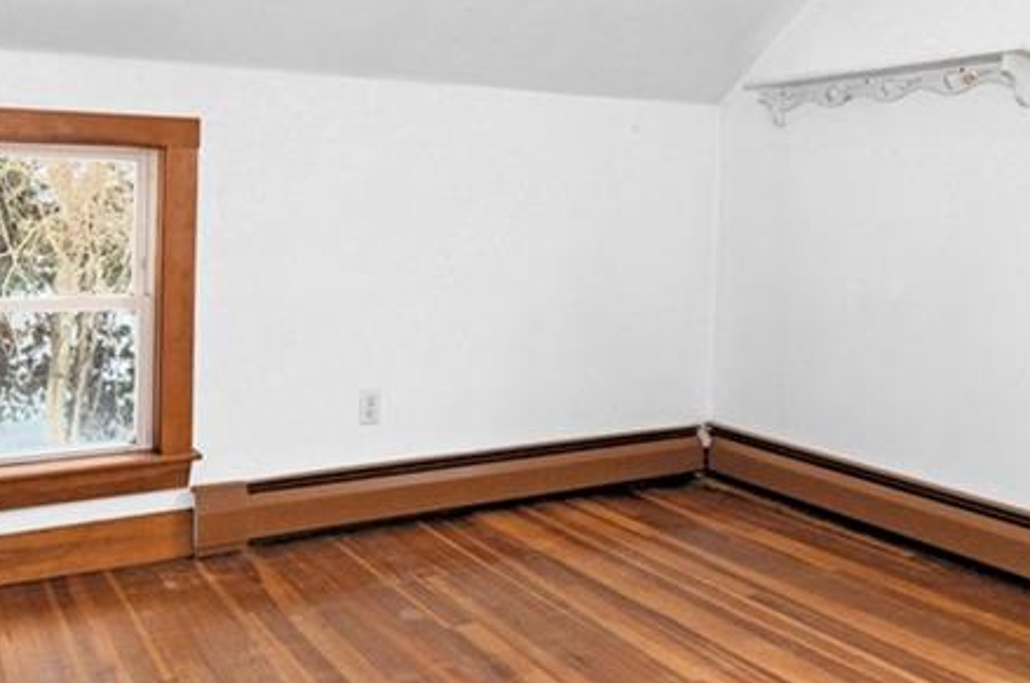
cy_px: 209
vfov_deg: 37.2
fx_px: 1000
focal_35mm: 35
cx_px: 565
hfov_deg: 54.4
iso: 200
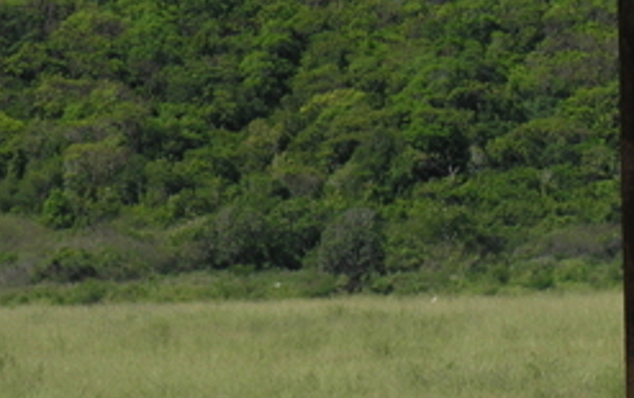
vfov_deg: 3.1
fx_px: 7317
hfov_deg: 5.0
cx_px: 472
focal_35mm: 423
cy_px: 607
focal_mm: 35.9
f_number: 7.6
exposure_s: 1/202
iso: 50
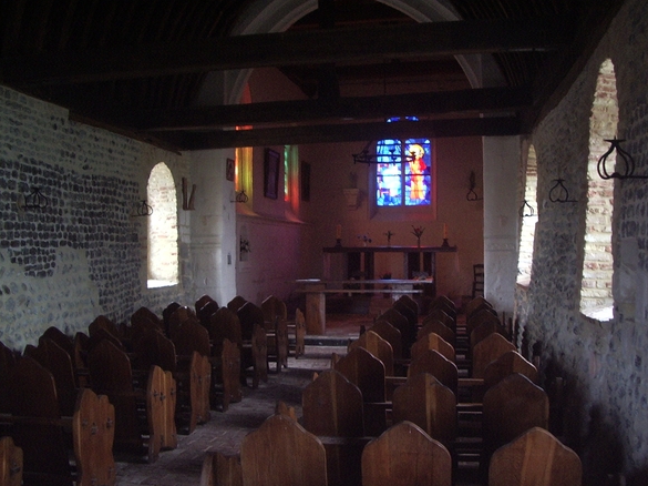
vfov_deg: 36.8
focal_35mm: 39
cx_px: 329
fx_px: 730
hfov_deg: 47.9
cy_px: 249
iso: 200
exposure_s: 1/15
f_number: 2.6
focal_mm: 5.8
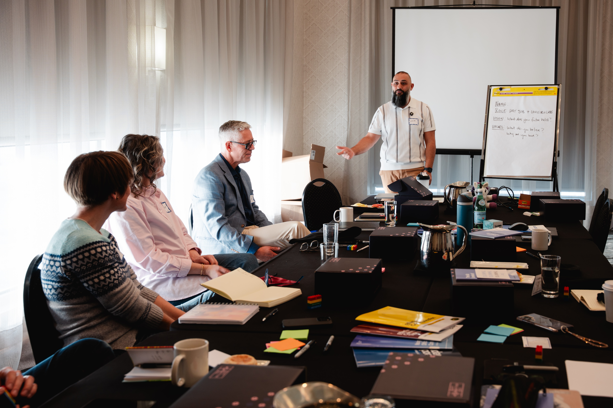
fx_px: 705
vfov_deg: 32.3
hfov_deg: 47.0
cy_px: 204
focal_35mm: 41
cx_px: 306
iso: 160
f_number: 4.5
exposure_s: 1/50
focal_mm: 41.4
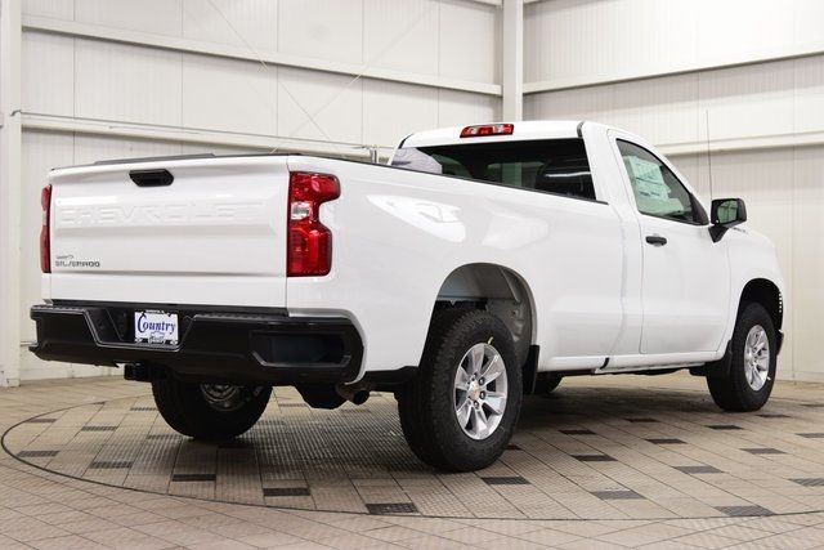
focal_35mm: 54
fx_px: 1236
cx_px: 412
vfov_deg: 25.1
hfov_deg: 36.9
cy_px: 275
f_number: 7.1
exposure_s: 1/30
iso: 720
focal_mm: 36
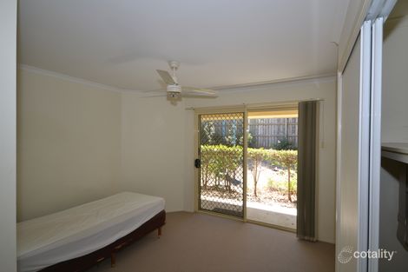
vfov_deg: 67.3
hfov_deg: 90.0
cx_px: 204
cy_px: 136
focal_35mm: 18
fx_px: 204
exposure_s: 1/125
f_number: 5.6
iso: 280
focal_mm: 12
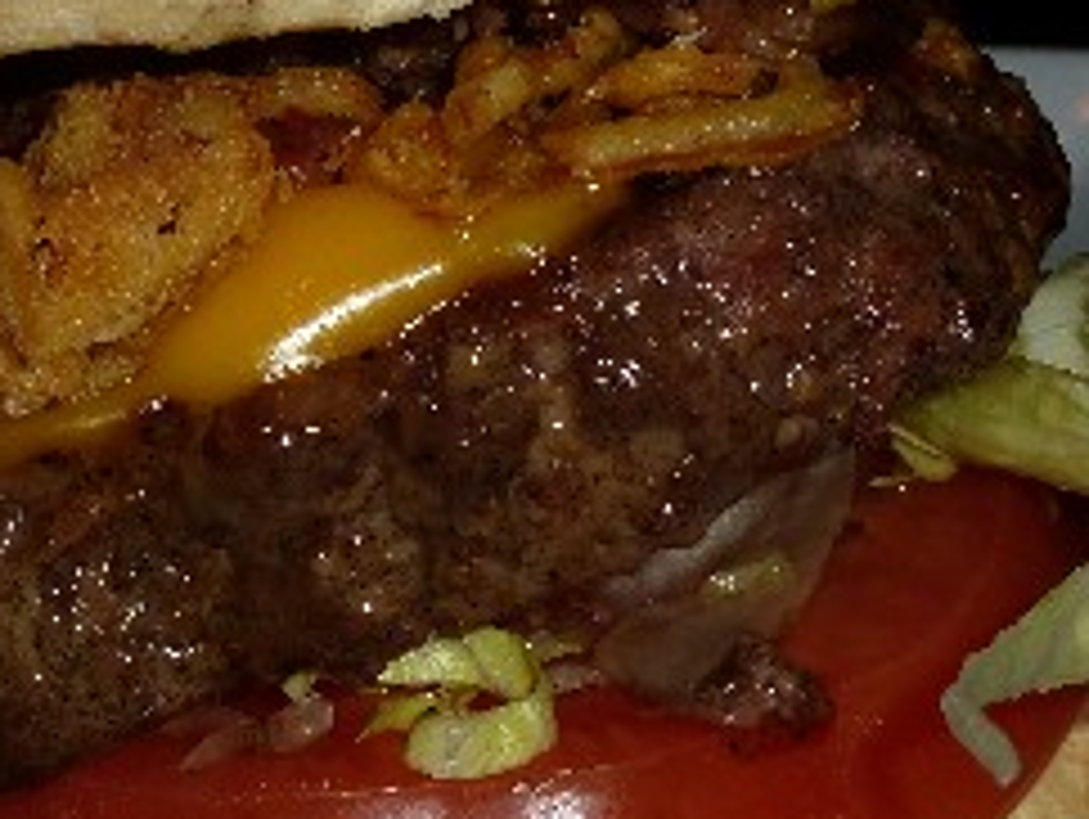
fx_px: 4598
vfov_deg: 10.2
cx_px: 230
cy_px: 277
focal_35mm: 146
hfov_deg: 13.4
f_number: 4.4
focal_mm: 10.1
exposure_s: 1/60
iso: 100
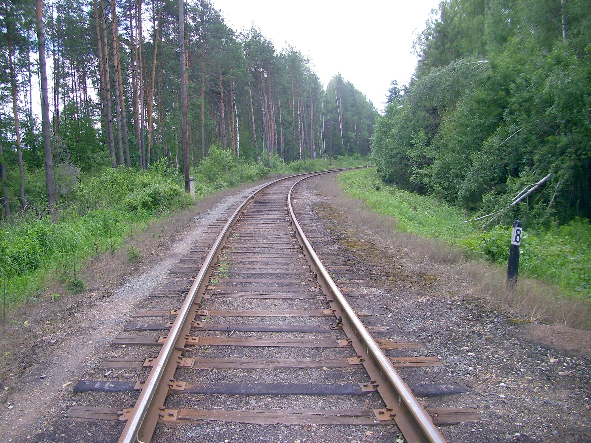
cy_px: 222
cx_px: 296
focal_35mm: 34
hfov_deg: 54.0
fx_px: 580
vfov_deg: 41.8
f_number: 2.9
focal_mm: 5.7
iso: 80
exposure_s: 1/200
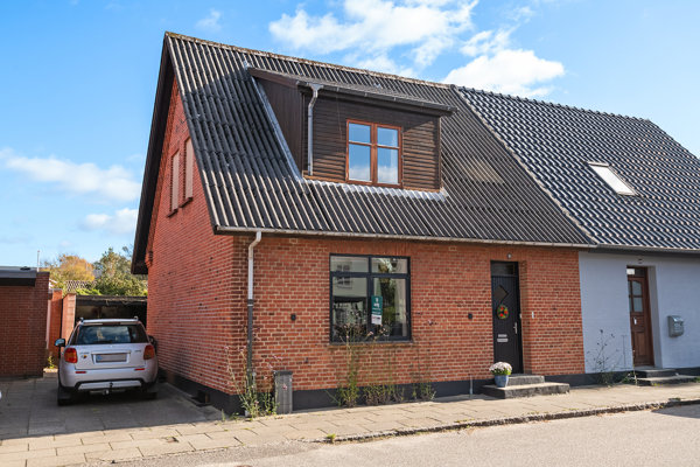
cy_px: 234
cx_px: 350
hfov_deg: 58.7
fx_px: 622
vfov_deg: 41.1
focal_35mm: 32
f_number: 8
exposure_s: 1/1000
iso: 1000
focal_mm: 32
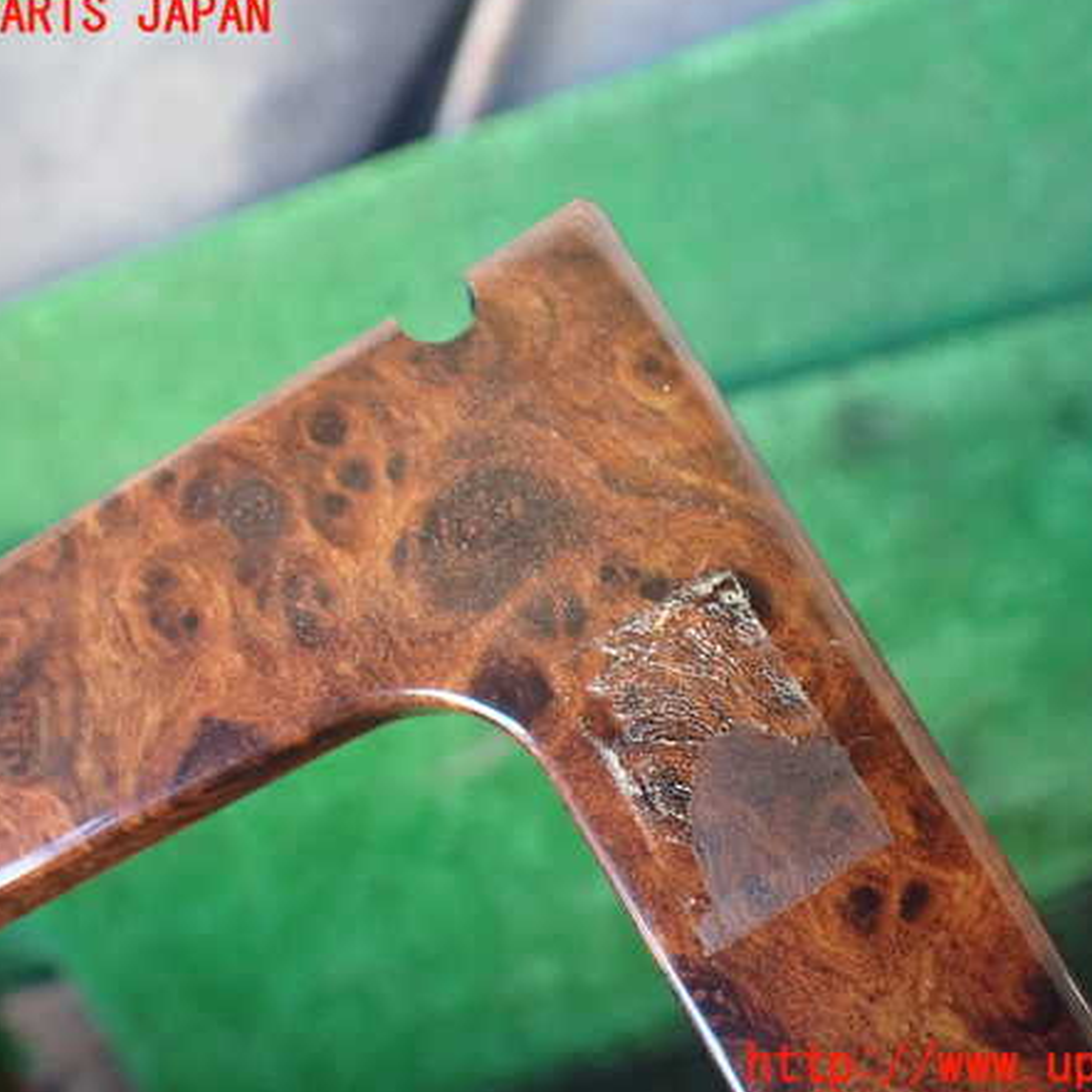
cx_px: 563
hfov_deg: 46.0
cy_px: 541
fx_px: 1285
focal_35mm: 36
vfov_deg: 46.0
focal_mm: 5.4
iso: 800
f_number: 2.3
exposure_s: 1/125
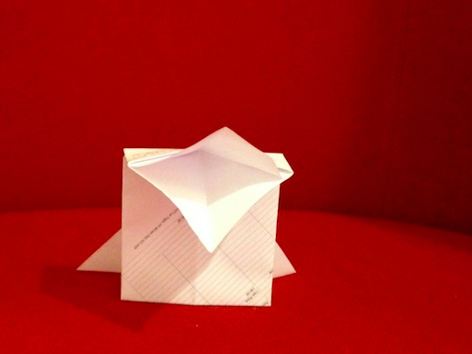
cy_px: 194
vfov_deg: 32.2
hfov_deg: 41.7
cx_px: 169
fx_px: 614
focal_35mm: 45
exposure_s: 1/15
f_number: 2.4
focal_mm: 4.12
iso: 640
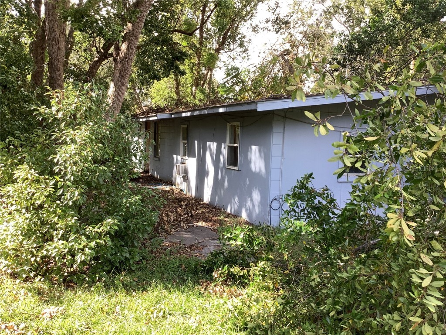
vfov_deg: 45.4
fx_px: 399
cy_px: 168
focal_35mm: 31
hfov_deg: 58.4
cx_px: 223
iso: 25
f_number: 2.4
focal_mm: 3.3
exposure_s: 1/143
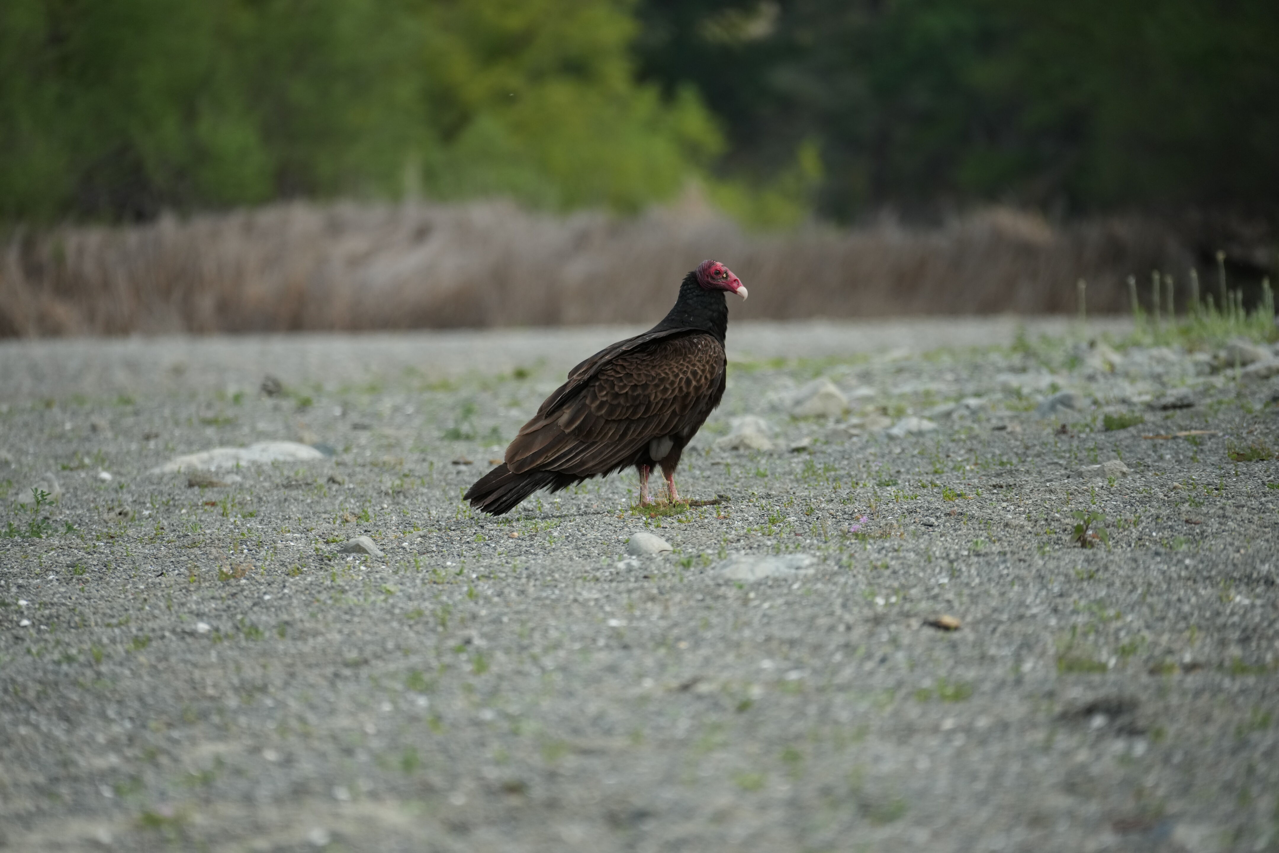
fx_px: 10657
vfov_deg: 4.6
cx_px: 640
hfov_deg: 6.9
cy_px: 426
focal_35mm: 300
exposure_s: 1/1250
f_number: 7.1
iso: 800
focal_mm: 300
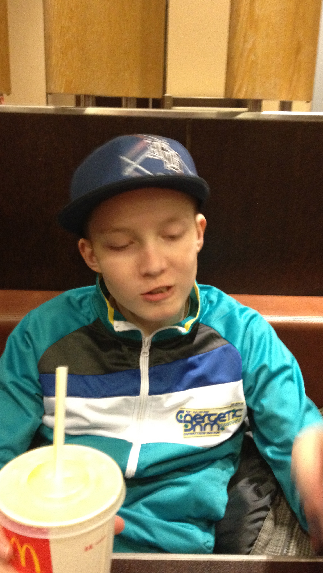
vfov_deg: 51.6
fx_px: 594
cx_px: 157
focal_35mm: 39
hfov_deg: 30.4
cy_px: 283
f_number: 2.4
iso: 400
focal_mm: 4.28
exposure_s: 1/15
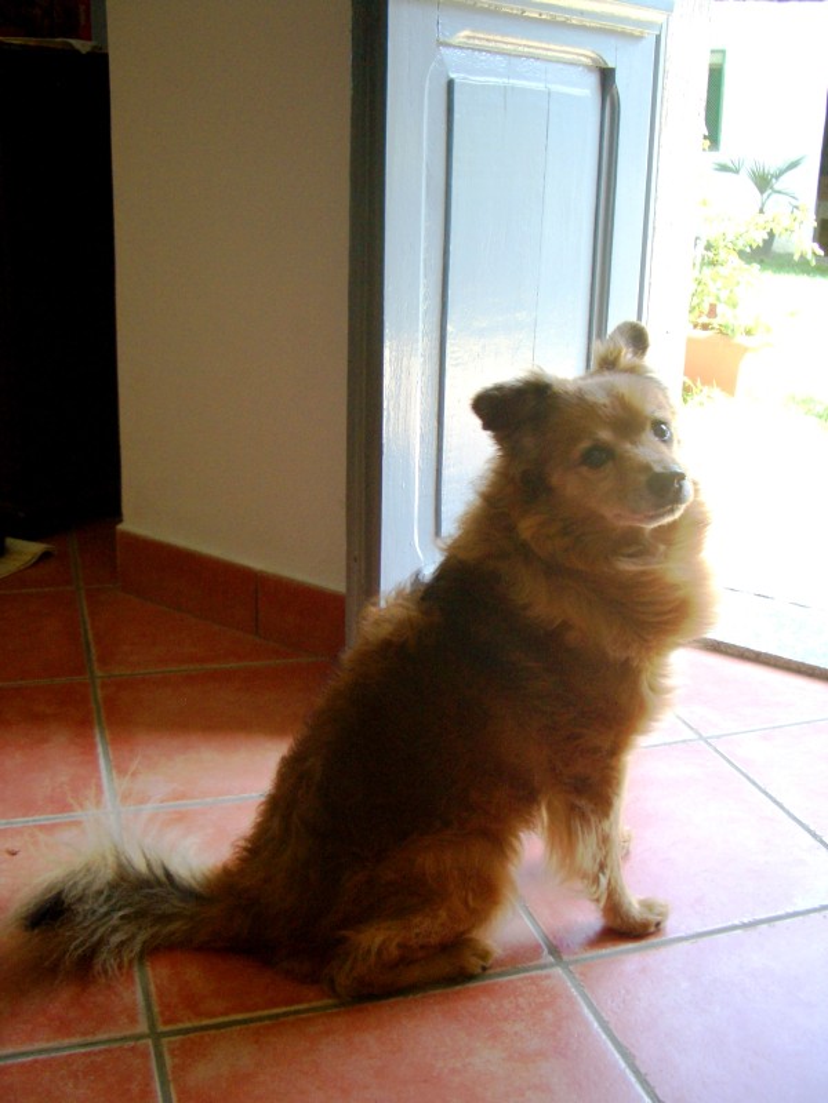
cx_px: 414
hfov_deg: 40.7
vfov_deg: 52.6
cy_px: 552
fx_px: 1116
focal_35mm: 35
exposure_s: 1/50
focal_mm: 5.8
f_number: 2.6
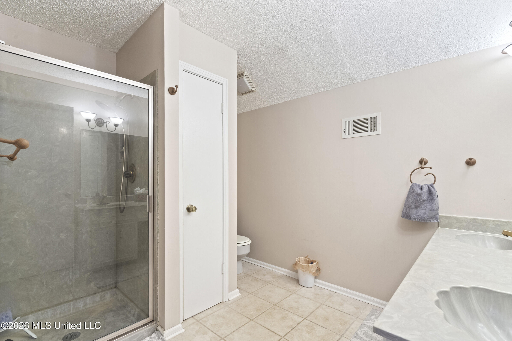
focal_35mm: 16
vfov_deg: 73.7
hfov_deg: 96.7
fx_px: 228
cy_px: 170
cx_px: 256
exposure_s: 1/4
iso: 1000
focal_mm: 16
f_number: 9
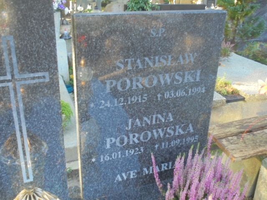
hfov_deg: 49.0
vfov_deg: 37.7
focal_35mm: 38
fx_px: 293
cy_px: 100
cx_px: 134
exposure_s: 1/30
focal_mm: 6.9
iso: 320
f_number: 4.2
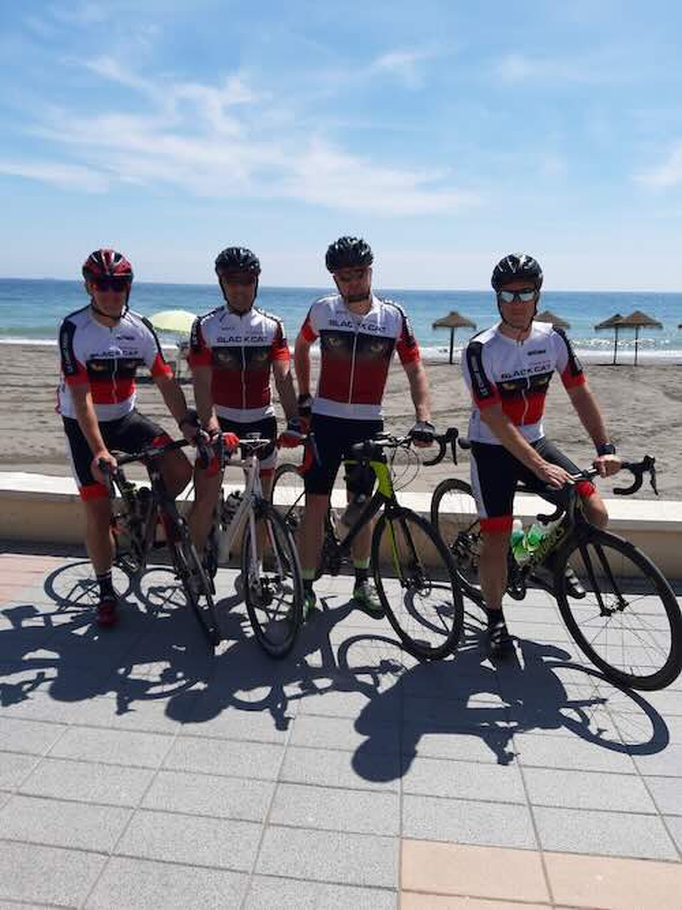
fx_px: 709
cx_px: 341
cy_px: 455
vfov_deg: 65.3
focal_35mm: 27
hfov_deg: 51.3
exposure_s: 1/1852
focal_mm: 3.93
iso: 40
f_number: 1.7
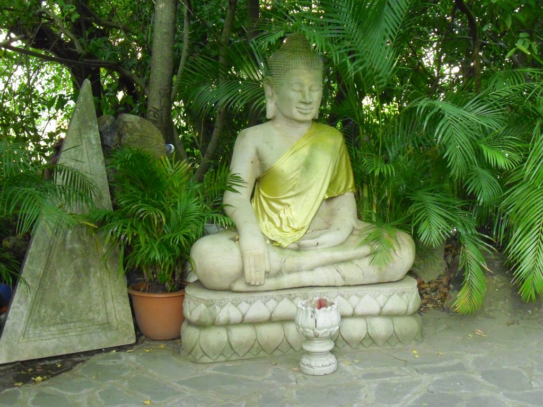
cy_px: 204
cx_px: 272
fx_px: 863
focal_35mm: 55
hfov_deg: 34.9
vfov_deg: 26.6
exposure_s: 1/100
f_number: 3.4
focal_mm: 9
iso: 400
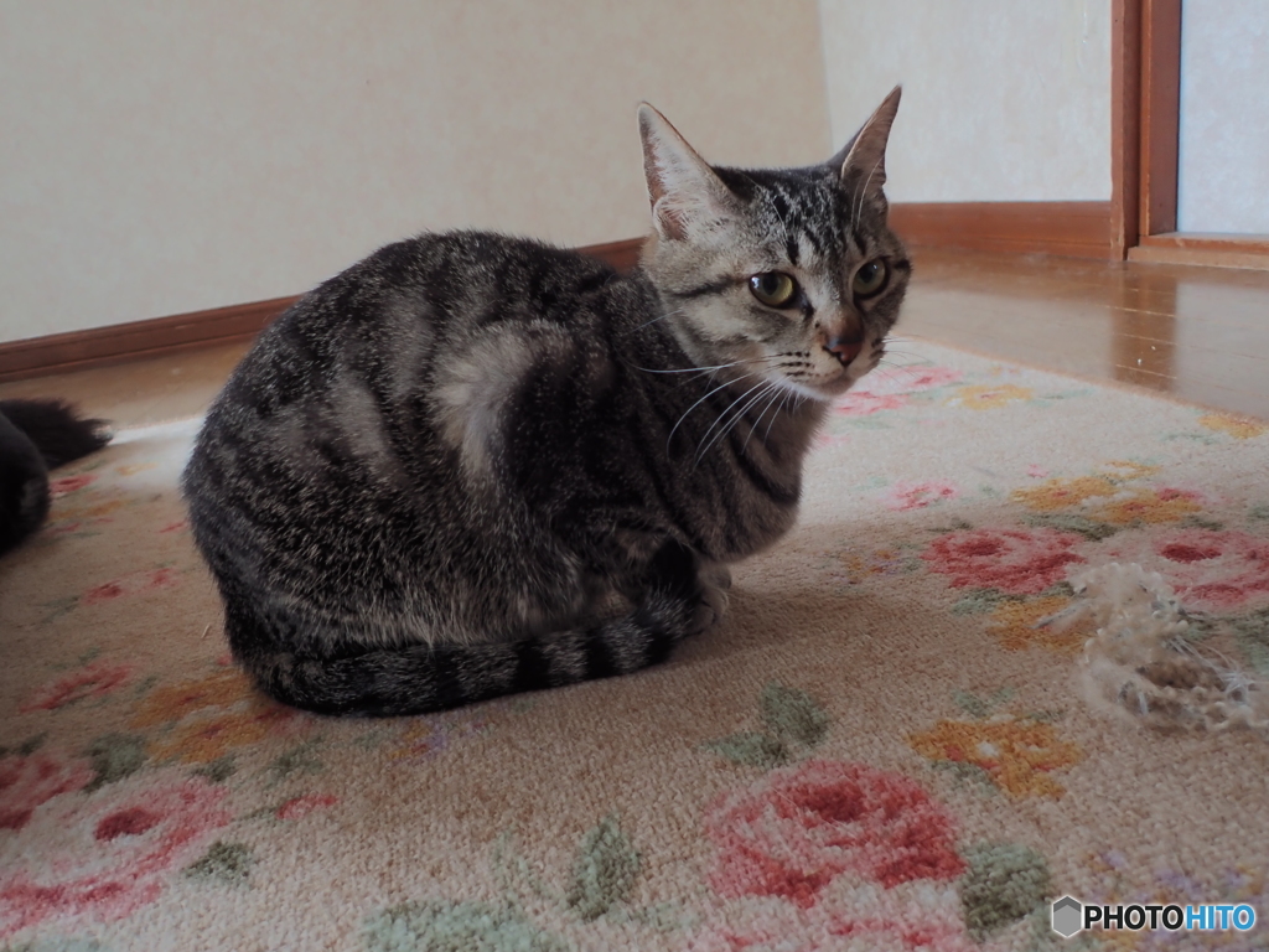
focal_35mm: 25
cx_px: 634
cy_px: 476
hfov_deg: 69.4
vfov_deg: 54.9
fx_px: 916
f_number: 2
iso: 320
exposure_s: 1/30
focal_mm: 4.5
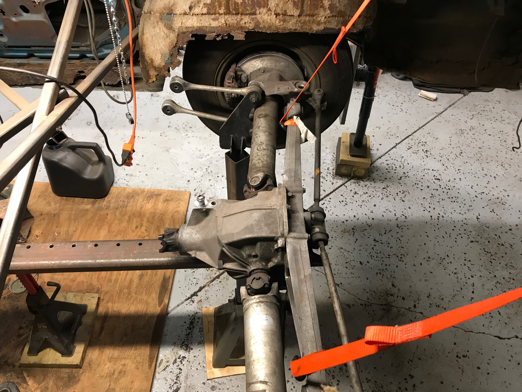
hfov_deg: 63.4
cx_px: 261
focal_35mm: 28
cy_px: 196
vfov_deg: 49.7
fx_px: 422
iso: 40
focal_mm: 3.99
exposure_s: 1/20
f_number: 1.8
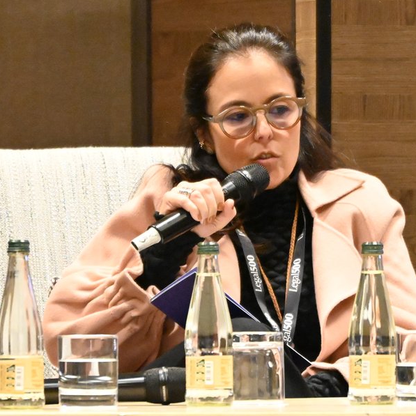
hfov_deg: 6.5
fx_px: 3657
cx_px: 235
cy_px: 208
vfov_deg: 6.5
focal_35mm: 269
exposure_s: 1/25
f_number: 6.3
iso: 12800
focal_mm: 140
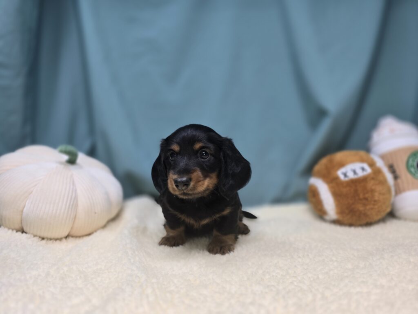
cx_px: 209
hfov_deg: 73.9
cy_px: 157
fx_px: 278
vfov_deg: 58.9
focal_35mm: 23
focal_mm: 6.3
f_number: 1.7
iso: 64
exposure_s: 1/120
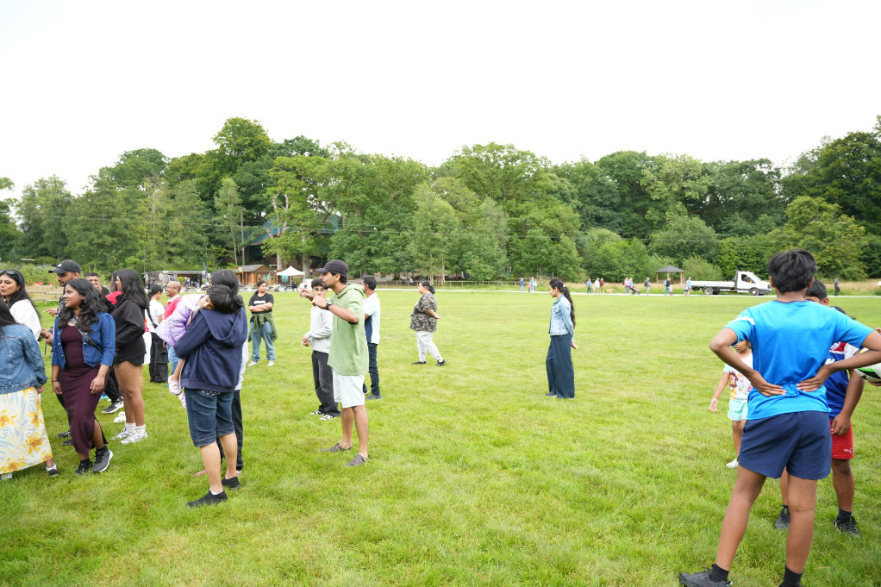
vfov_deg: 53.1
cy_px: 294
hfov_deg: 73.8
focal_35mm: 24
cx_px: 440
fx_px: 587
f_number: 3.5
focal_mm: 24
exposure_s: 1/500
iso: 500
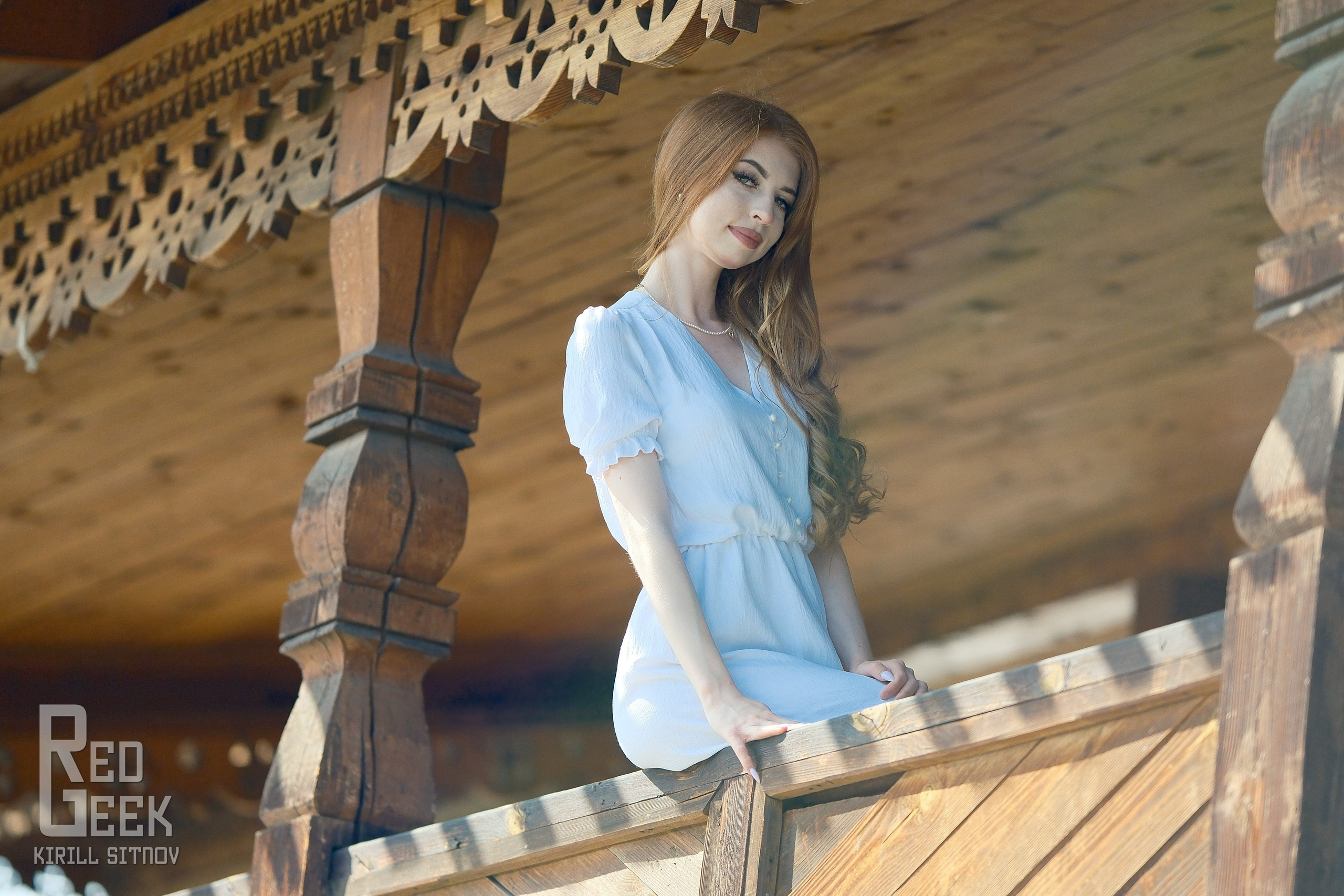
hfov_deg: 18.1
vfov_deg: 12.1
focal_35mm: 113
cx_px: 672
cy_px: 448
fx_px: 4219
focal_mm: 75
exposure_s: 1/6400
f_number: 1.2
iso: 640
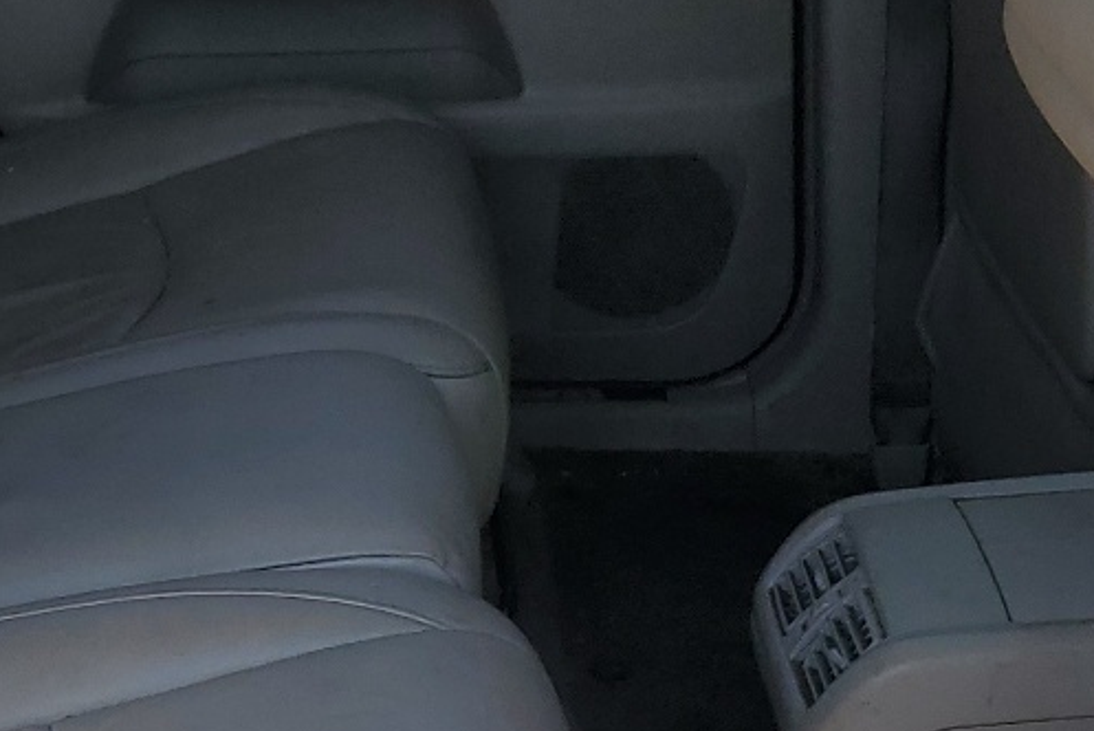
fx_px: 2645
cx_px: 66
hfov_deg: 22.7
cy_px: 392
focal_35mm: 87
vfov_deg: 15.7
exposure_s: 1/1667
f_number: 1.5
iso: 50
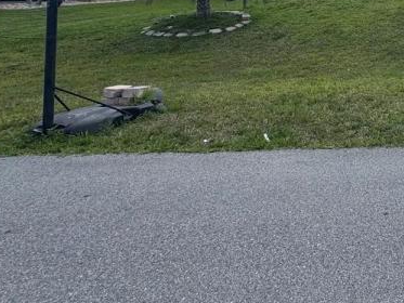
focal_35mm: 36
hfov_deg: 39.0
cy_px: -26
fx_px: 420
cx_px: 473
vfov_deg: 34.5
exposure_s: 1/2028
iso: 50
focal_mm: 2.22
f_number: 2.2
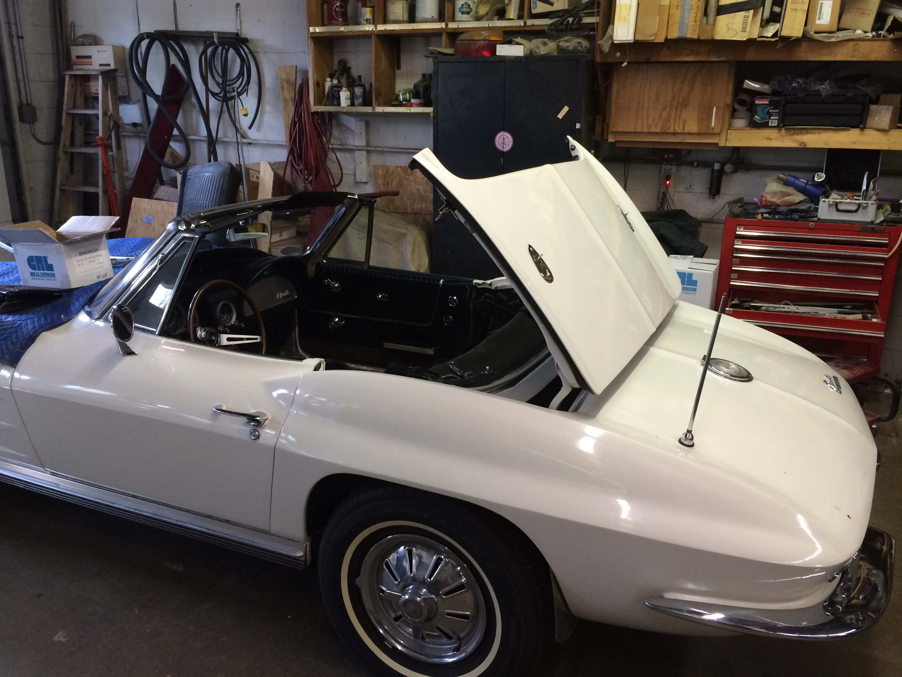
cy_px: 338
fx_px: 782
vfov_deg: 46.8
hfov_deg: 60.0
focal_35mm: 30
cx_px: 451
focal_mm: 4.12
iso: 64
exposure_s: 1/30
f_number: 2.2
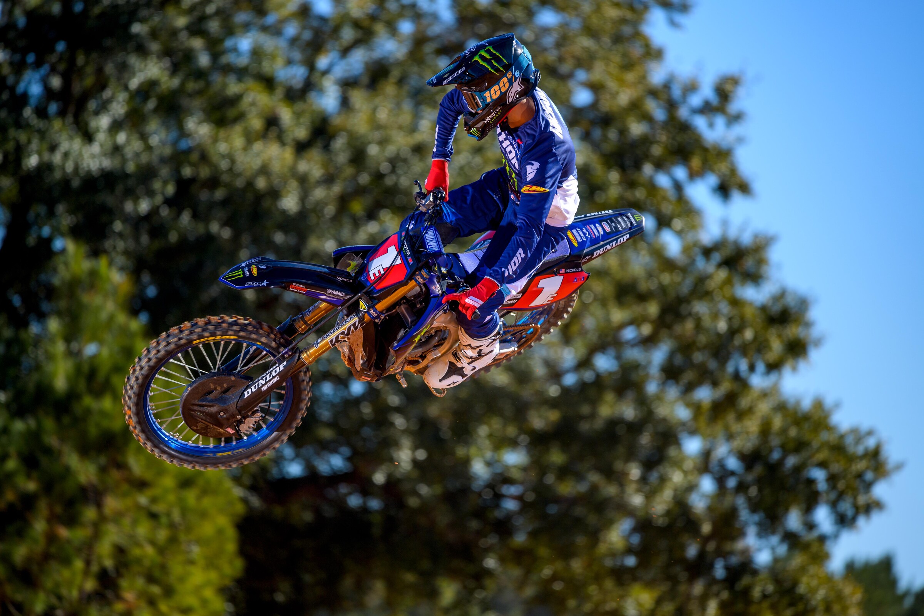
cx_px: 462
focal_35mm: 300
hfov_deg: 6.9
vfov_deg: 4.6
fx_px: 7699
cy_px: 308
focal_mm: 300
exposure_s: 1/1250
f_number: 4
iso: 100
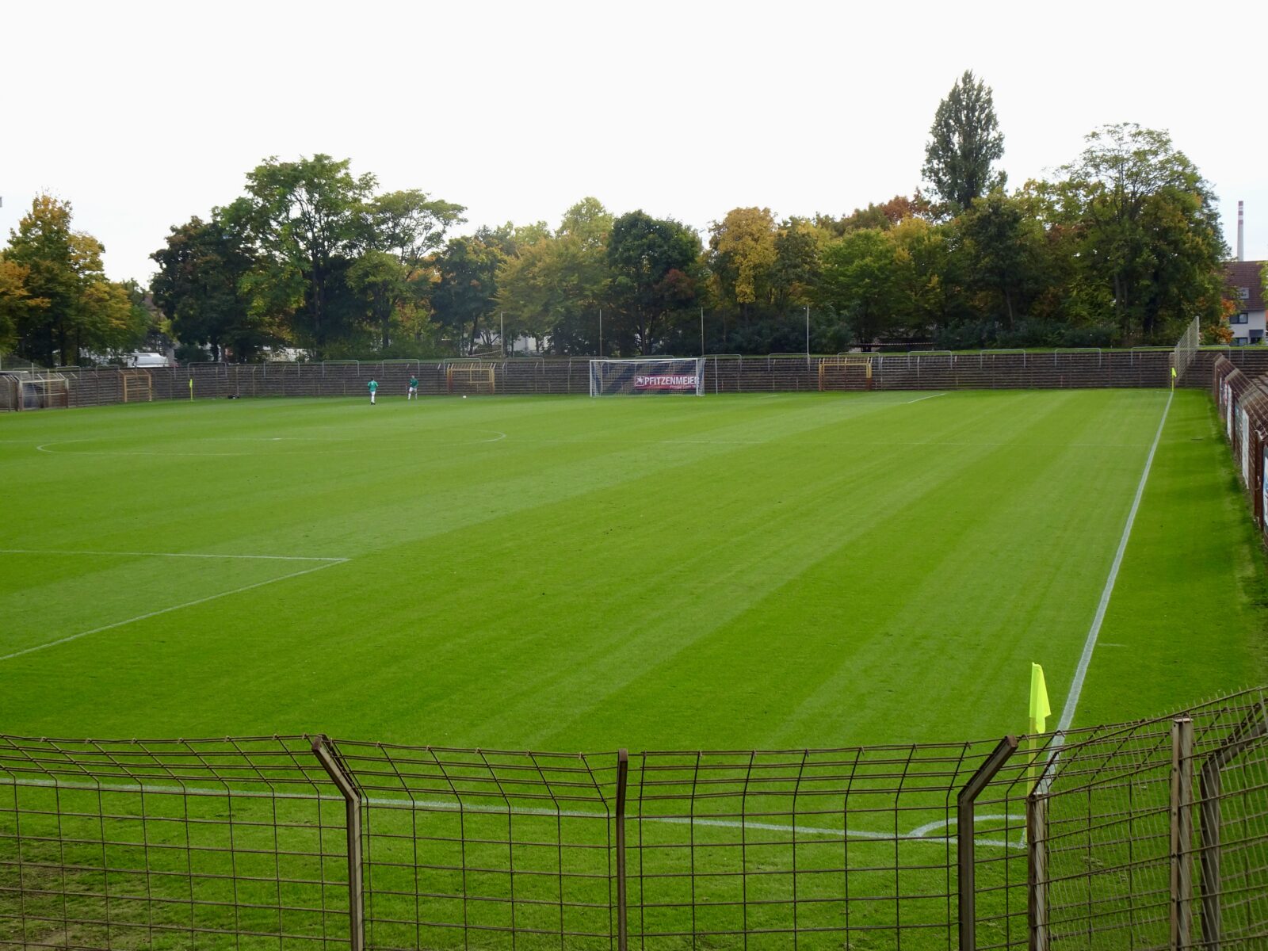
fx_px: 1685
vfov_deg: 31.5
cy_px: 476
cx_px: 634
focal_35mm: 46
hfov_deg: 41.2
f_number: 4.5
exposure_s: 1/160
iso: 80
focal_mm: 7.87
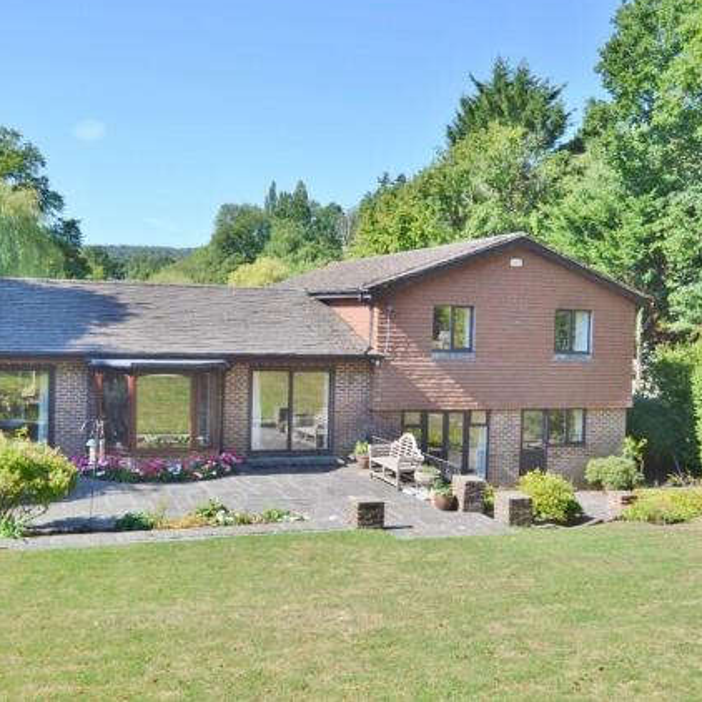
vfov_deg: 48.9
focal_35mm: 34
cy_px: 340
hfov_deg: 48.7
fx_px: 772
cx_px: 303
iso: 100
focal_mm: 17
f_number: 7.1
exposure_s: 1/200
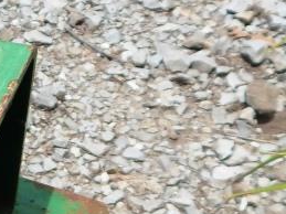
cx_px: -191
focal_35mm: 87
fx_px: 718
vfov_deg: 16.8
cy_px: 174
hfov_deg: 18.7
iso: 125
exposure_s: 1/500
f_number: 6
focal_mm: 4
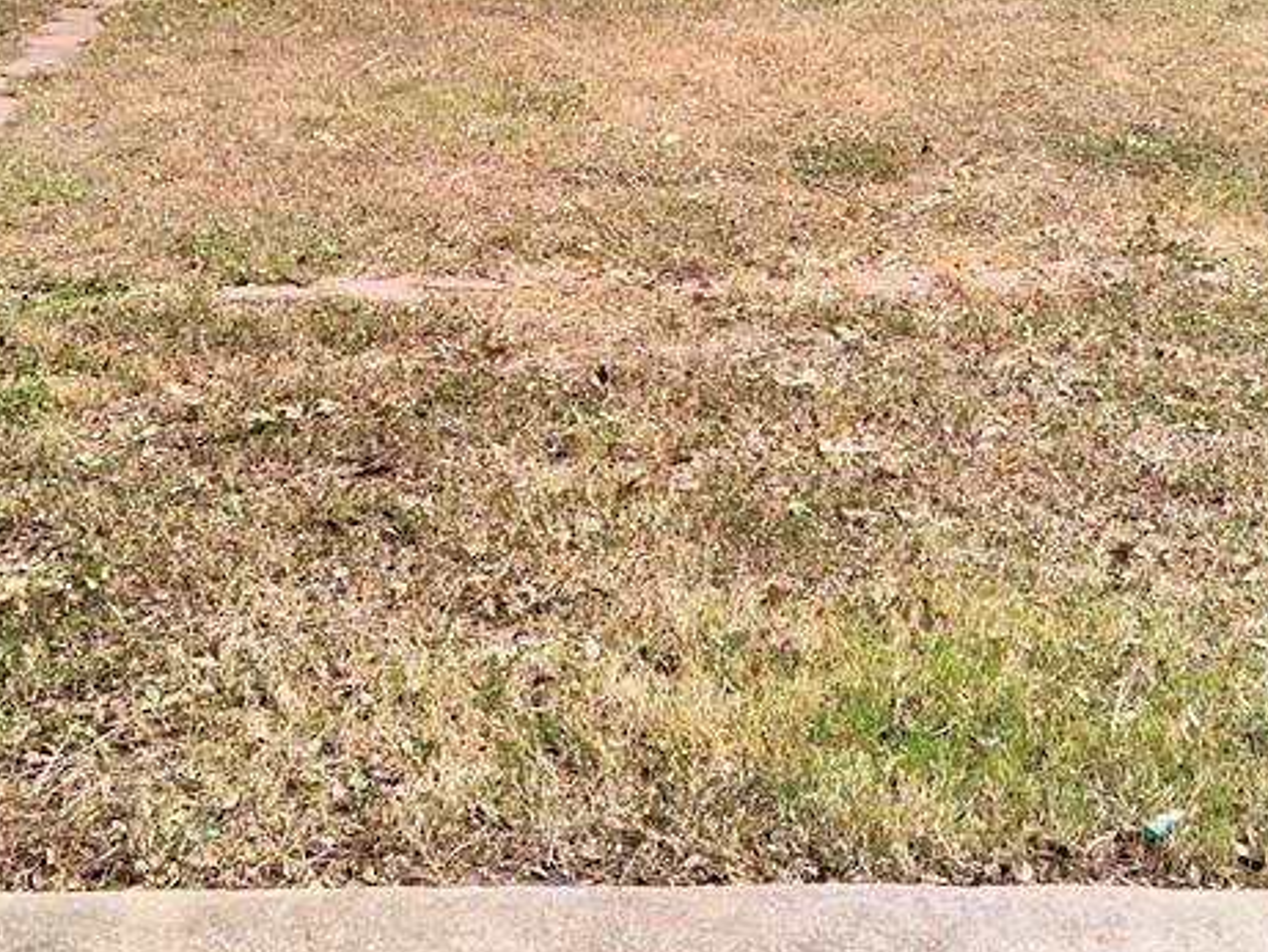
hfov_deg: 32.2
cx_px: 602
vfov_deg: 23.7
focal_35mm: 60
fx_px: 2198
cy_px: 80
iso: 112
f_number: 1.79
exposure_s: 1/428
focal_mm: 4.71
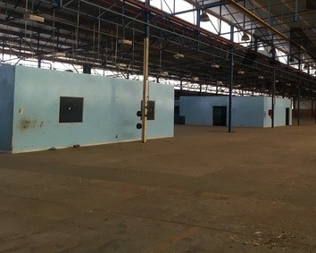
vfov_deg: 37.1
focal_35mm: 40
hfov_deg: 44.8
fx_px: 374
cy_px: 95
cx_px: 222
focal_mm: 4.15
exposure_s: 1/33
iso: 40
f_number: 2.2
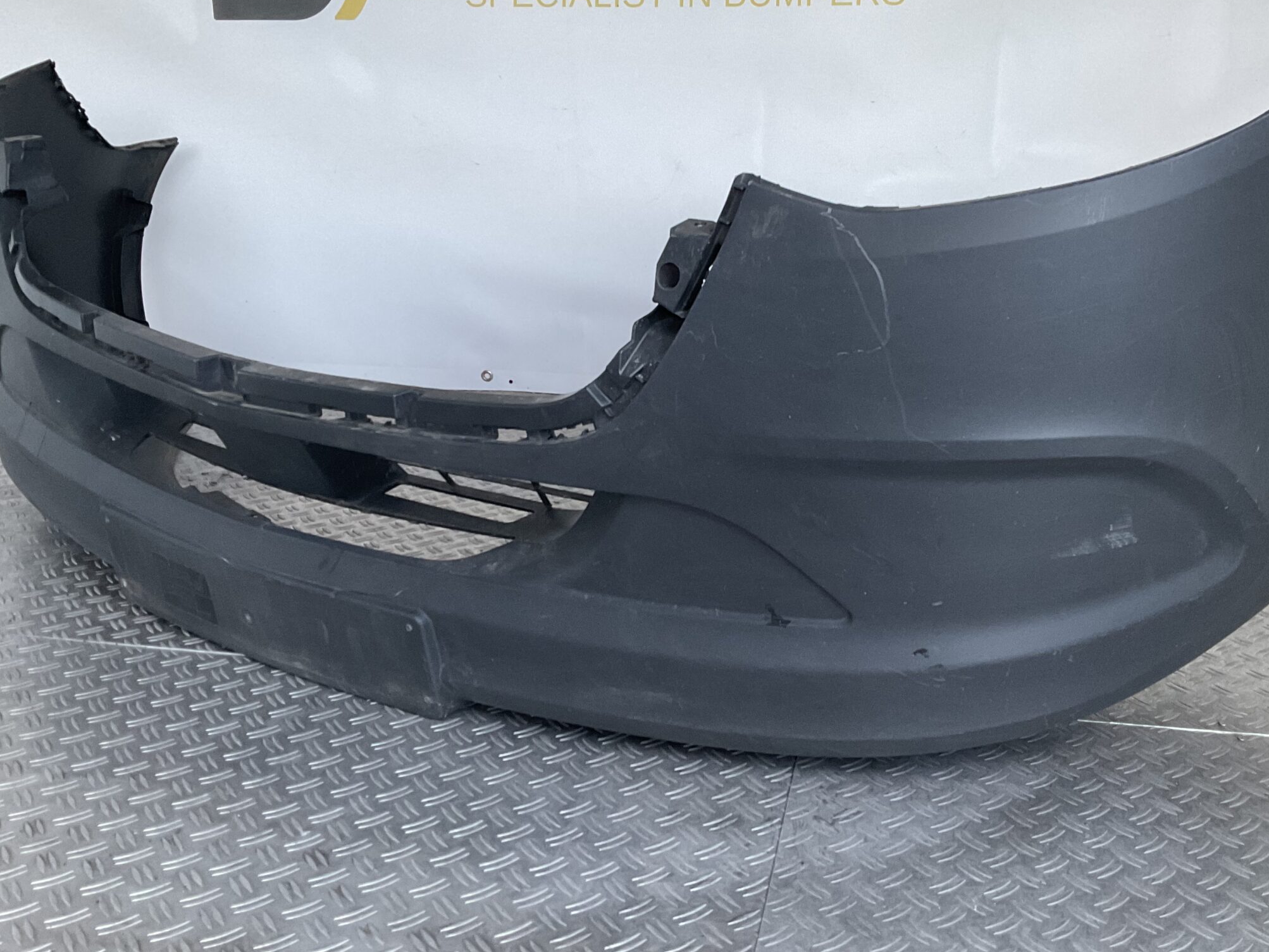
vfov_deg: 38.6
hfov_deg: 50.0
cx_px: 729
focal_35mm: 37
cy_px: 436
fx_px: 1357
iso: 80
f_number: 1.8
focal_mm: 3
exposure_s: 1/60
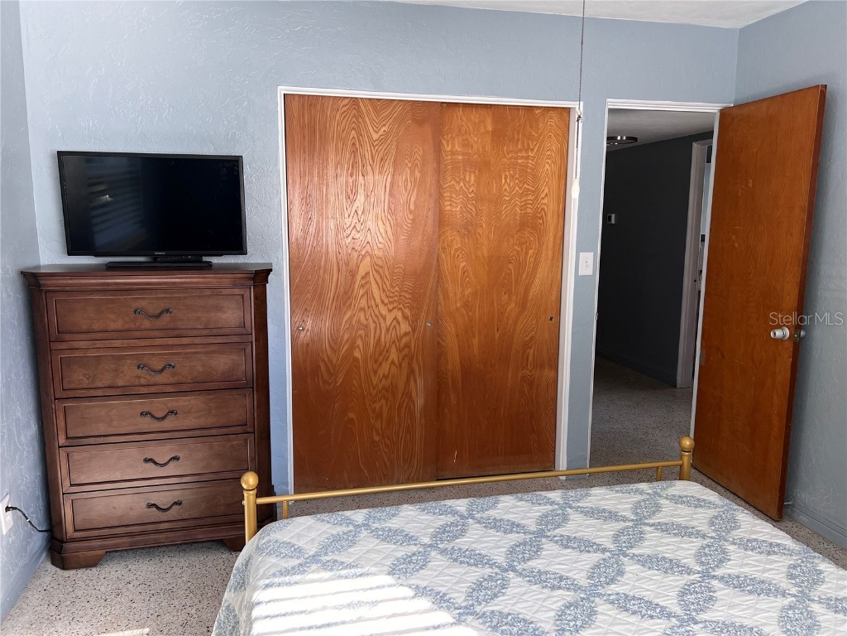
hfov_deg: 67.3
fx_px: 636
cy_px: 318
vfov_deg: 53.1
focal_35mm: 26
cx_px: 424
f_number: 1.5
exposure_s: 1/121
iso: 80
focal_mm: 5.7
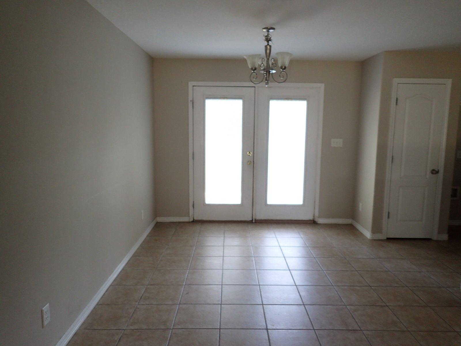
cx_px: 230
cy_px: 173
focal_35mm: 25
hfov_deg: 69.4
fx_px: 333
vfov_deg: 54.9
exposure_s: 1/30
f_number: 2
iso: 200
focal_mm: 4.5
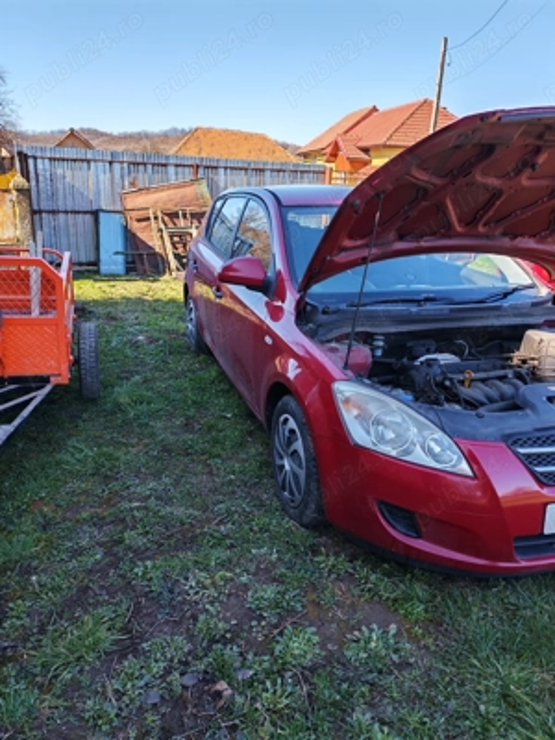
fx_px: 577
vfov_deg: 65.3
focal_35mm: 27
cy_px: 370
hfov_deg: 51.4
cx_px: 278
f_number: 1.9
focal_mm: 6.12
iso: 50
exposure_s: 1/221
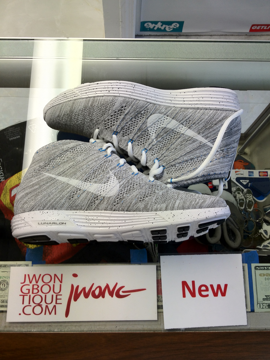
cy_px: 180
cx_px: 135
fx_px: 364
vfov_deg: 52.6
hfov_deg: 40.7
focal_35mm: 35
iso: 80
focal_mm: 4.28
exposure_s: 1/40
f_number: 2.4
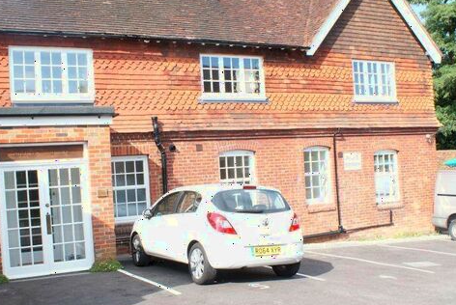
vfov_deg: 33.1
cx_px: 217
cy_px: 91
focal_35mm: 40
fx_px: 507
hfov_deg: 48.4
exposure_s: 1/160
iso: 200
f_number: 9
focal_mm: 18
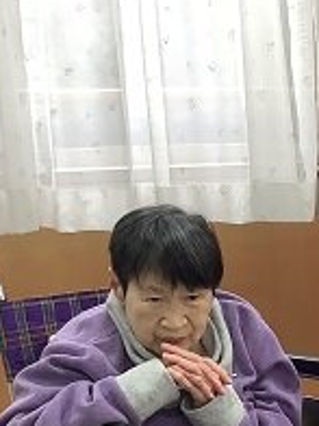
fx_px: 971
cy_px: 327
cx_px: 486
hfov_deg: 16.8
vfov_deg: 24.4
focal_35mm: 79
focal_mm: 3.3
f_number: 2.4
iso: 80
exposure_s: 1/60
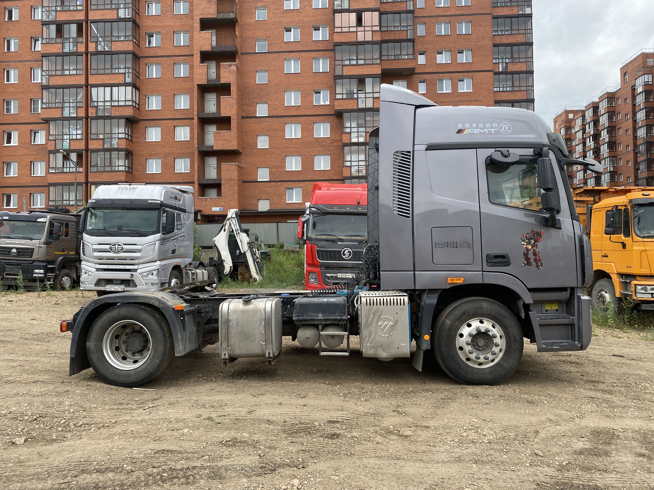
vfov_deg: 53.1
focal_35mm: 26
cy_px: 245
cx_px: 327
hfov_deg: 67.3
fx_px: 491
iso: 32
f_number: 1.8
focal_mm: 4.25
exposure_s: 1/326
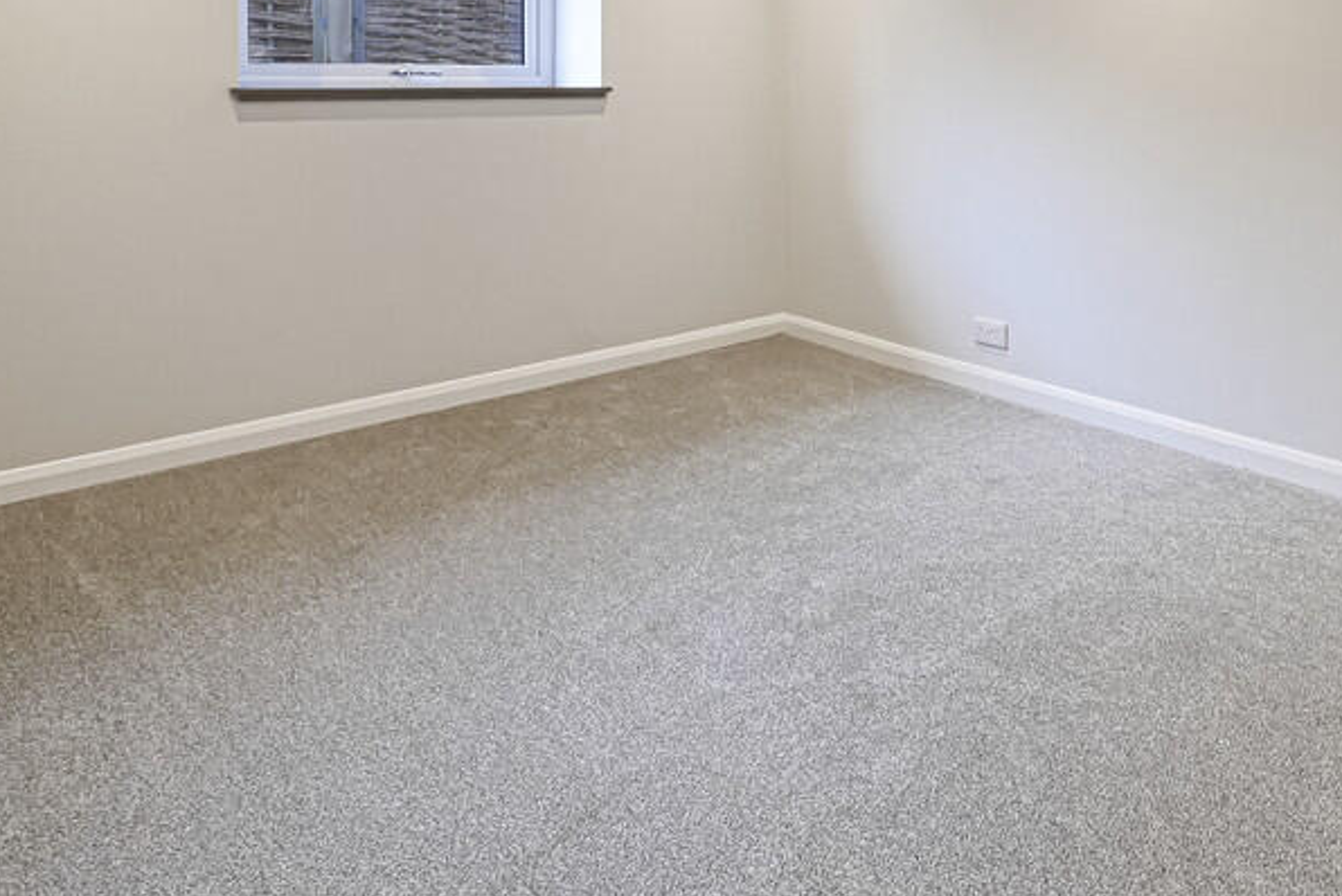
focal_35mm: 25
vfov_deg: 46.8
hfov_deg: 68.9
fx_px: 932
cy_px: 108
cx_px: 925
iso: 800
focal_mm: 7
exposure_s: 1/60
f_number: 4
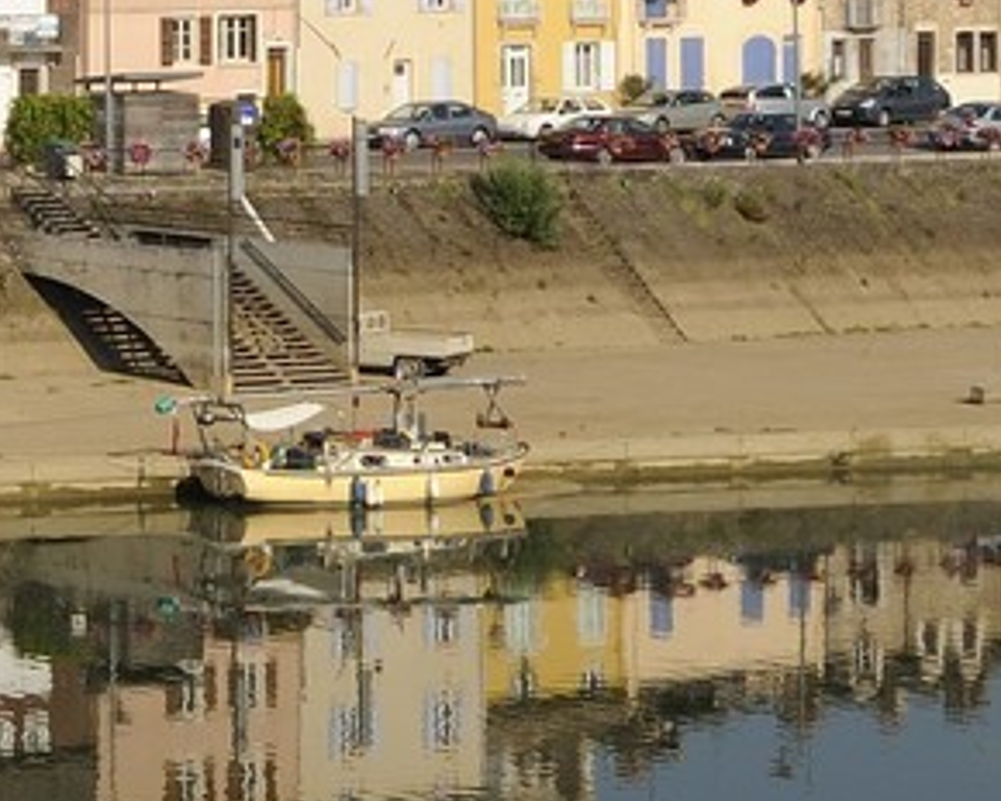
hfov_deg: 9.6
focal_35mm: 176
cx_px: -1467
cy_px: -218
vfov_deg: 8.7
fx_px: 5214
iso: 200
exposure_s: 1/160
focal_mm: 34
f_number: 16
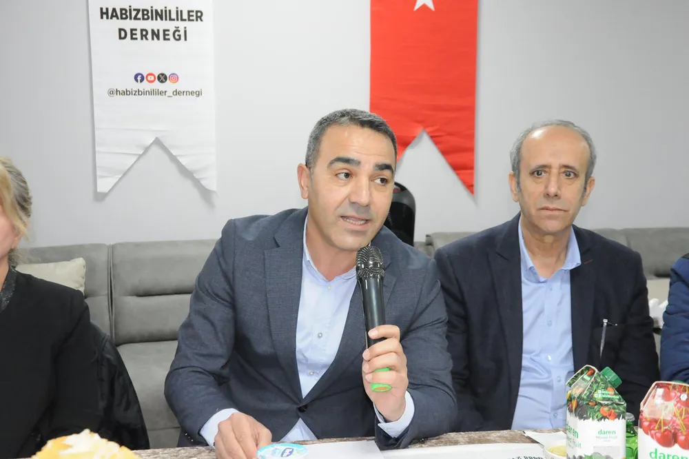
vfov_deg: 23.8
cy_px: 230
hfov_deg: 35.1
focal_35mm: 57
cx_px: 344
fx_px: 1090
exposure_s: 1/100
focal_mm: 38
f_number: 5.6
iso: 3200
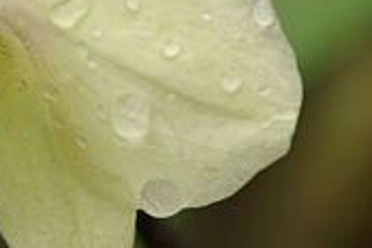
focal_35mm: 1109
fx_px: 11459
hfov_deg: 1.9
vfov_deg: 1.2
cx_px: -36
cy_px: 28
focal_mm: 280
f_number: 6.3
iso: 400
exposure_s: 1/125
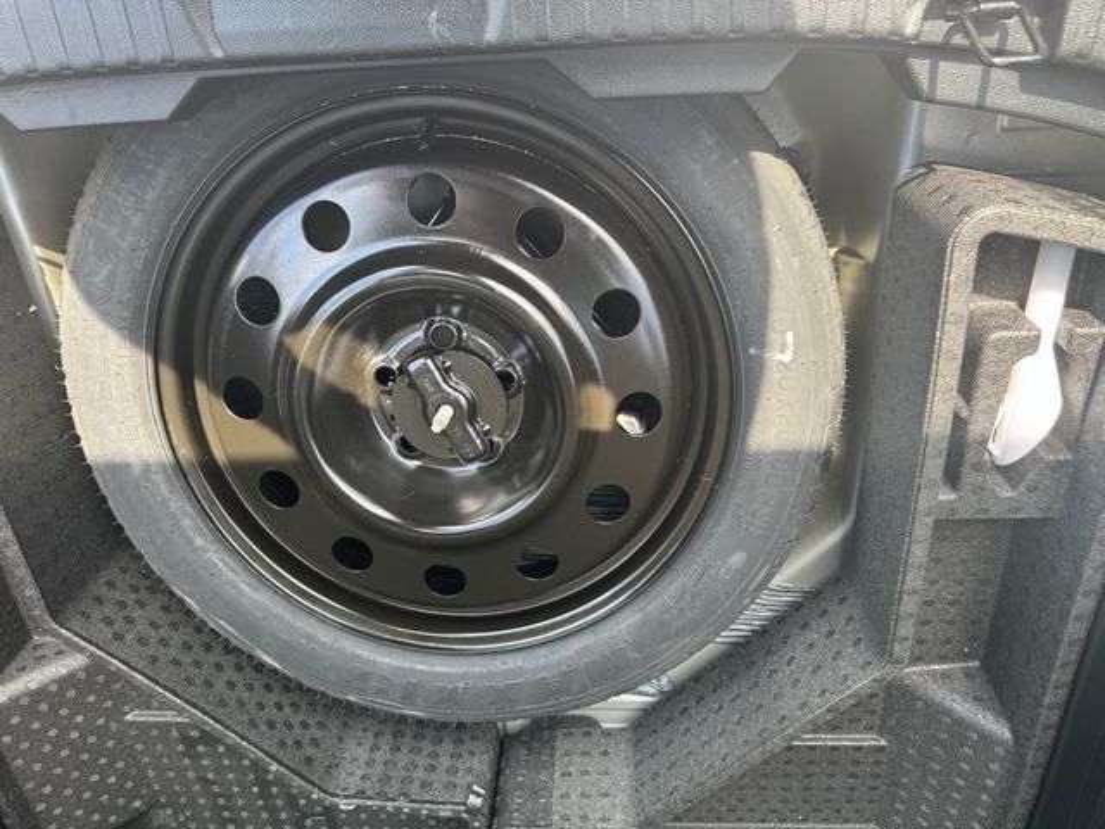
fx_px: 766
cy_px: 414
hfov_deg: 71.6
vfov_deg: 56.8
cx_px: 552
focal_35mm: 24
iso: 64
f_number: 1.78
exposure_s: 1/121
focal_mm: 6.76
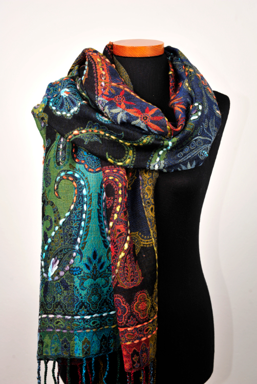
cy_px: 192
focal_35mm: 50
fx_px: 534
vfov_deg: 39.6
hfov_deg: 27.1
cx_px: 128
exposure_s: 1/125
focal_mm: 50
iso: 200
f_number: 8
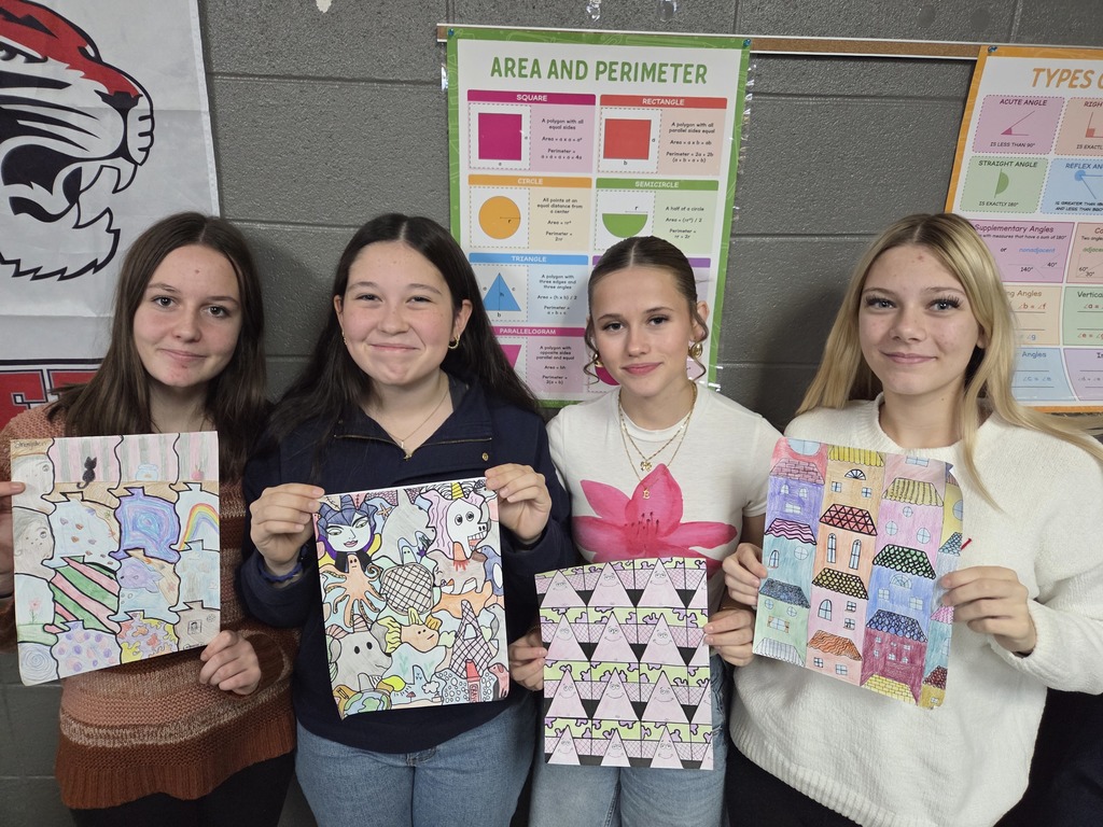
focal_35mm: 23
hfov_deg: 73.9
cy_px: 414
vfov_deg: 58.9
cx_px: 552
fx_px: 733
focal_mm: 5.4
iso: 1250
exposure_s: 1/120
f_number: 1.8
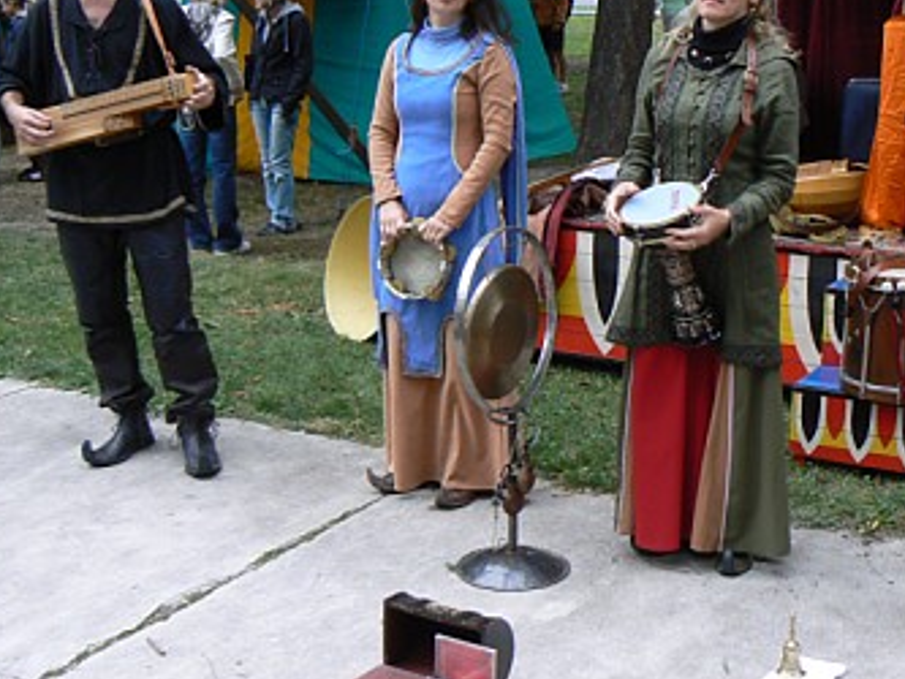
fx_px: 1412
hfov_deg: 35.2
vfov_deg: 27.0
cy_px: 297
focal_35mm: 54
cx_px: 598
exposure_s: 1/50
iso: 80
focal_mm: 6
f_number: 2.8
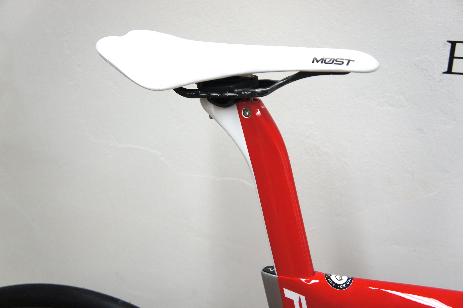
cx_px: 232
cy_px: 154
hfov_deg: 38.9
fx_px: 655
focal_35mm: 51
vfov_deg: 26.4
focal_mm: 34
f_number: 4.5
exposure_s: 1/60
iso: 800
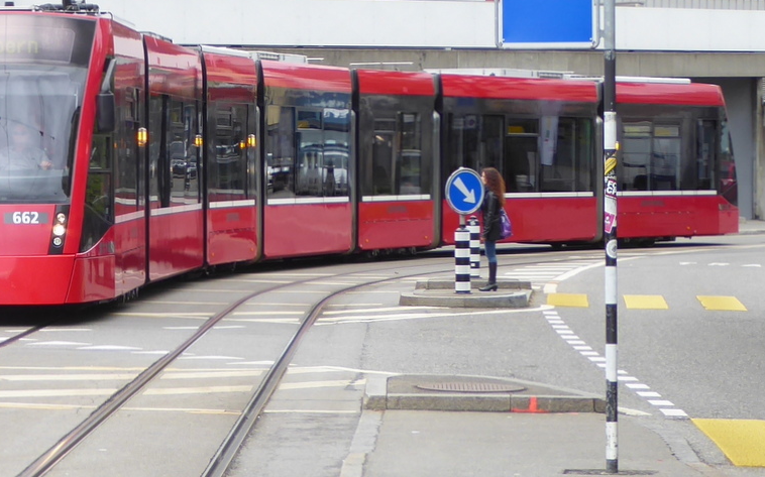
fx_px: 2417
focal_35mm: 116
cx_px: 239
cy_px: 109
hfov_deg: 17.9
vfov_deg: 11.2
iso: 80
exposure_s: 1/80
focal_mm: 11.7
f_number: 4.4
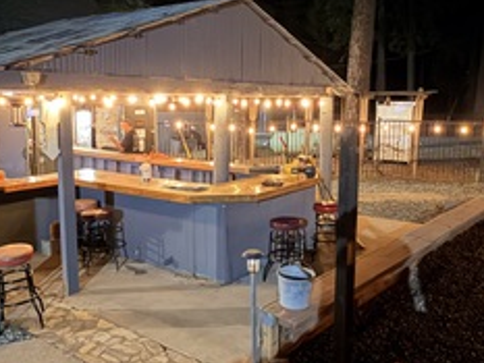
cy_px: 168
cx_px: 278
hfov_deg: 51.1
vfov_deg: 39.7
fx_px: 504
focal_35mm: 36
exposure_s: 1/6
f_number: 2.2
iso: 1600
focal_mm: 2.22
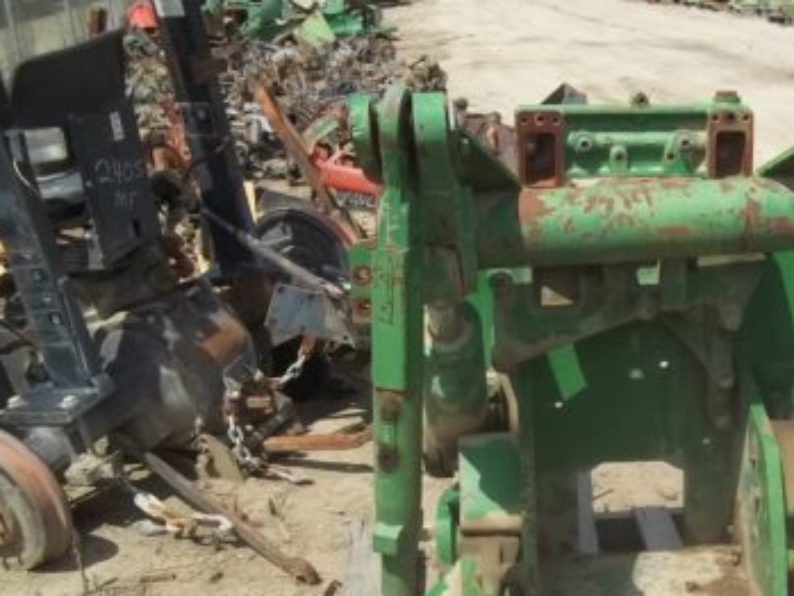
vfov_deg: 26.0
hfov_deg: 33.7
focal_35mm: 55
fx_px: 1262
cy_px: 491
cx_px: 655
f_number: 8.8
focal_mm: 5.7
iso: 64
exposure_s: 1/200
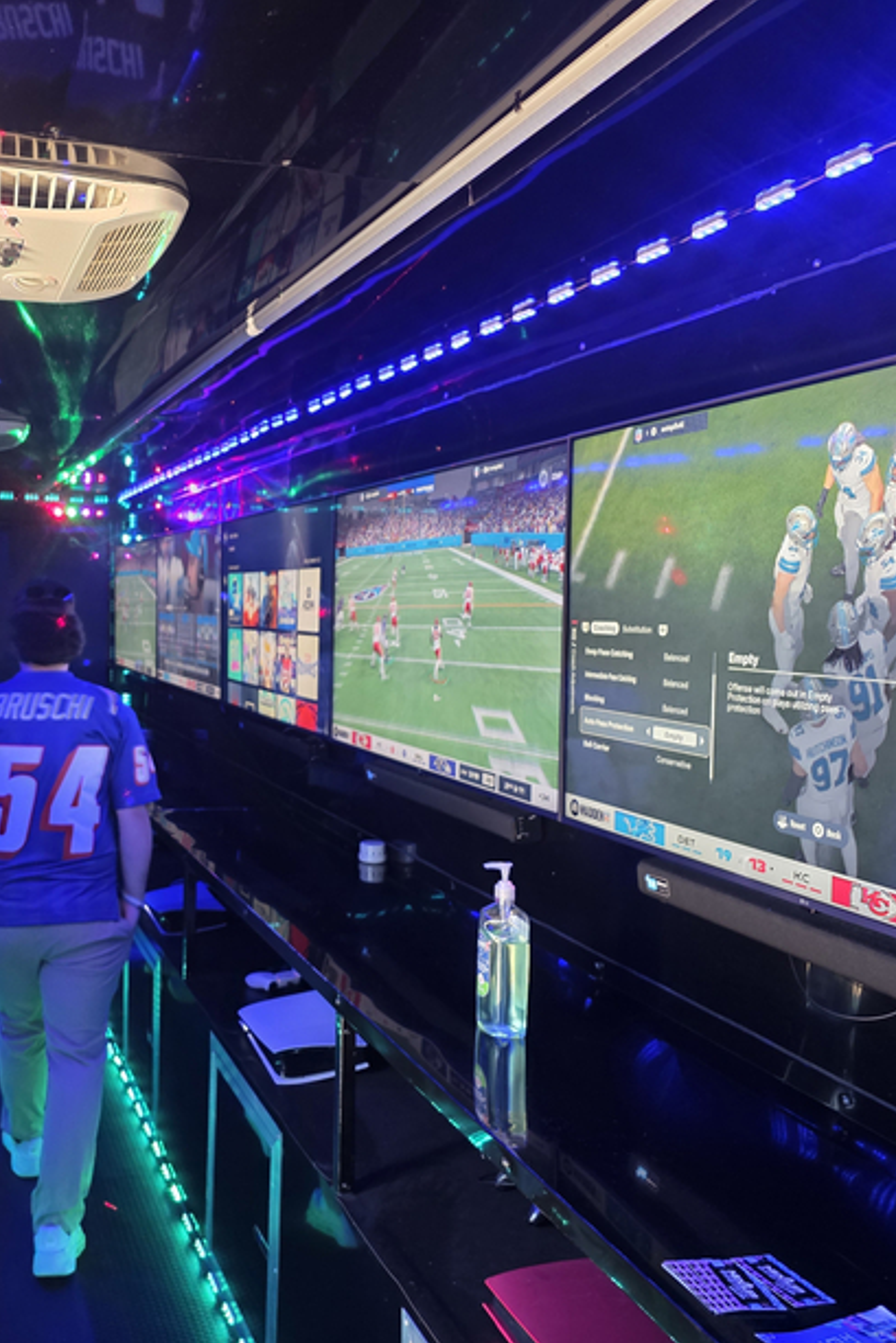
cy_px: 672
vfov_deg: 58.7
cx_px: 166
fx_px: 1194
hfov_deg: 39.4
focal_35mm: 32
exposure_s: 1/63
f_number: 1.7
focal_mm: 6.3
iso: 500
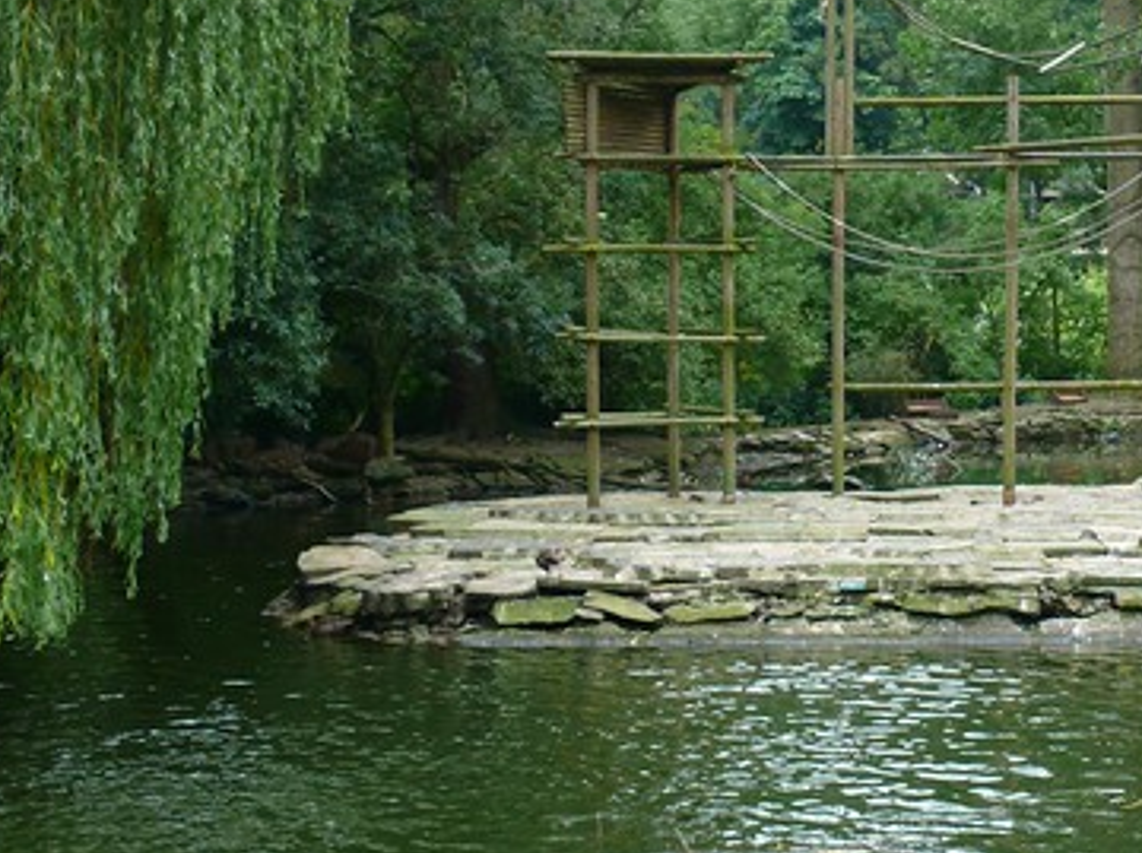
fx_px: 2405
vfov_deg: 20.1
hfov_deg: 25.8
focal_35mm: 73
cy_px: 282
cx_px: 1040
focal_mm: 7.4
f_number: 2.8
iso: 100
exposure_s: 1/80
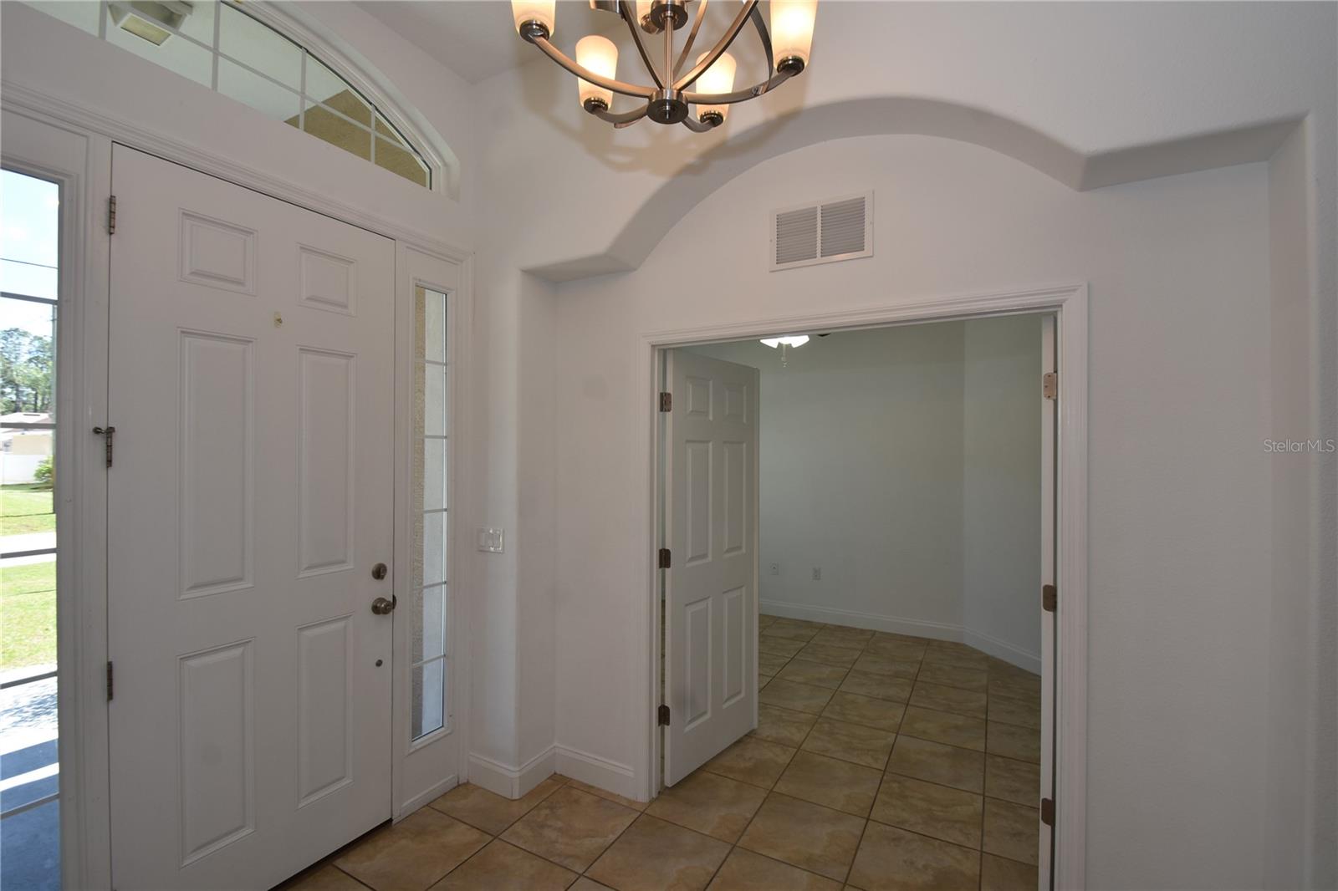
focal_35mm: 15
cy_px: 446
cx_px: 669
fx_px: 557
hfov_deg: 100.4
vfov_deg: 77.3
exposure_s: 1/125
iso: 200
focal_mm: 10
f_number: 5.6
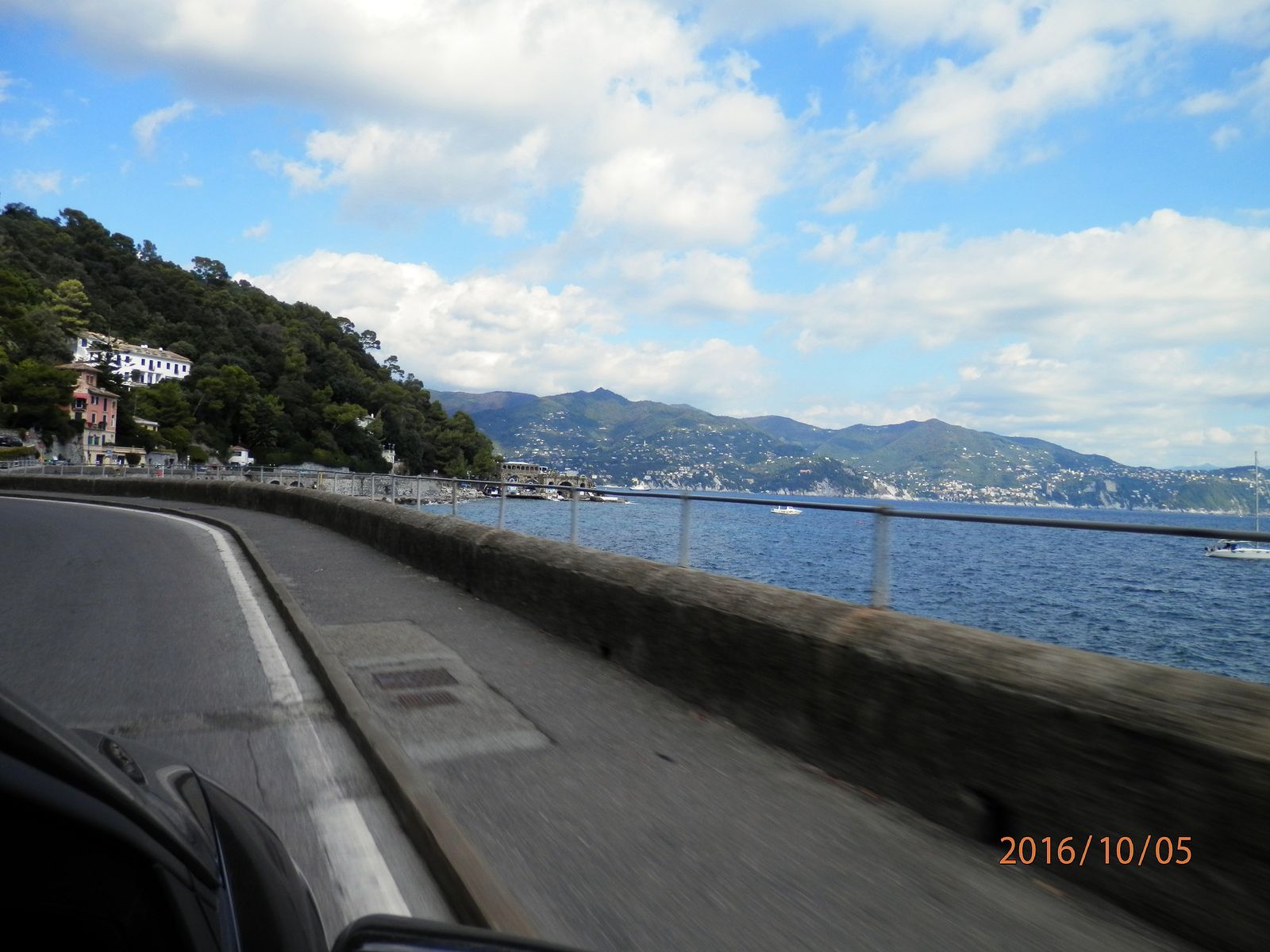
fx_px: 917
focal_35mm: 25
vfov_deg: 54.9
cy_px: 476
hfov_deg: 69.4
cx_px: 635
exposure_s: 1/125
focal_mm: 4.5
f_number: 8.7
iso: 80
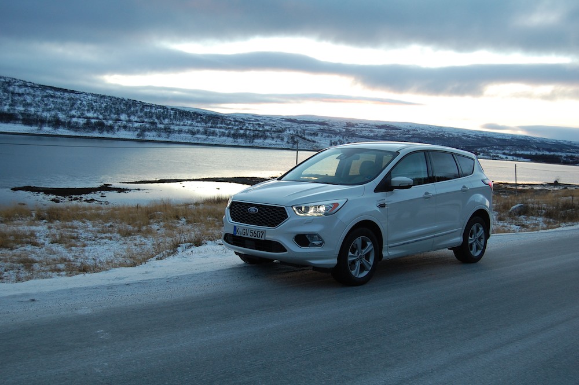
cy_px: 192
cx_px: 290
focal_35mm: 39
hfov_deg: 49.6
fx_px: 627
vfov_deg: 34.2
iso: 400
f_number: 5.6
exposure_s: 1/125
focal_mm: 26
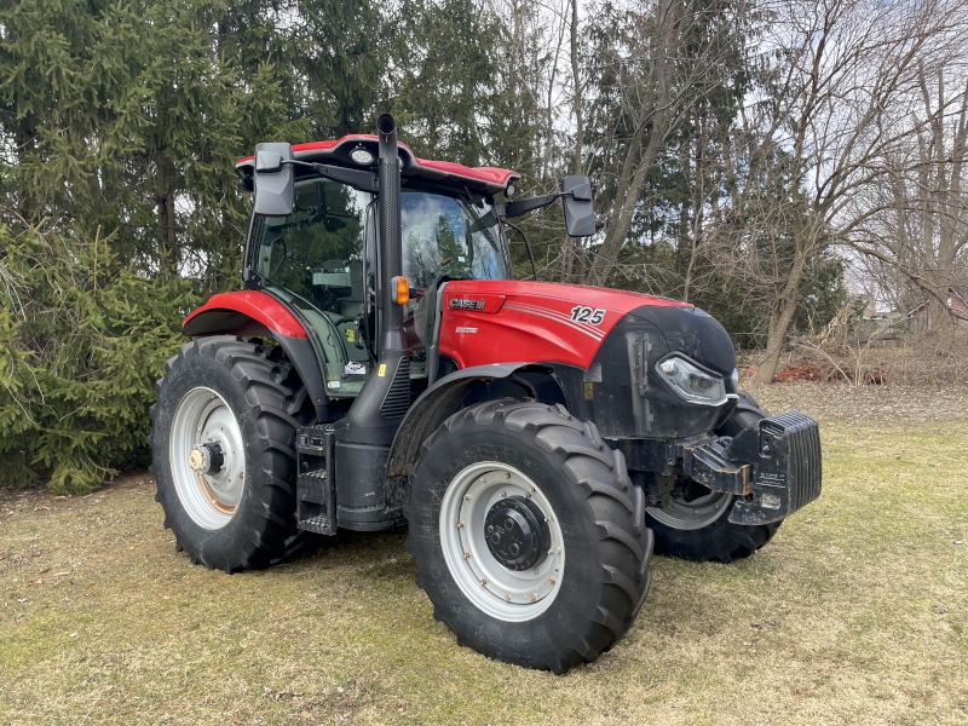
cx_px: 484
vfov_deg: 53.1
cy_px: 363
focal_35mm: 26
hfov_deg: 67.3
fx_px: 727
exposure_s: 1/584
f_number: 1.6
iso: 32
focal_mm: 4.2
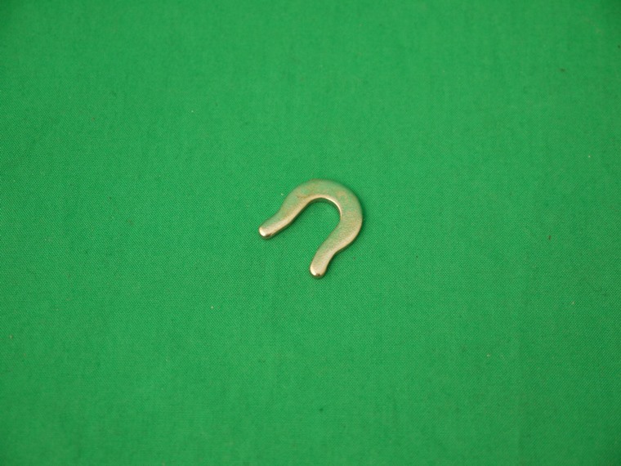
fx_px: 1292
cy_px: 233
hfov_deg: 27.0
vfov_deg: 20.4
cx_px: 310
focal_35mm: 72
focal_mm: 36
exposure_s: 1/50
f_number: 5.3
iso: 800
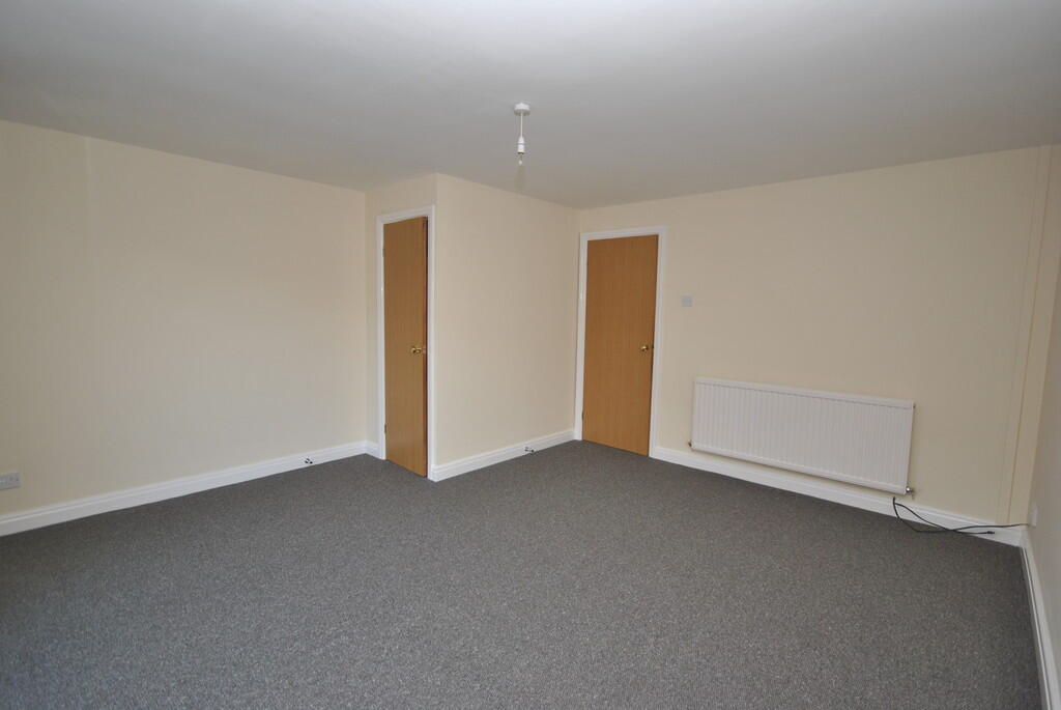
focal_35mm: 17
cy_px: 355
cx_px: 530
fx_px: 509
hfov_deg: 92.4
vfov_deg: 69.8
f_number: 4.2
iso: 200
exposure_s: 1/60
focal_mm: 11.5
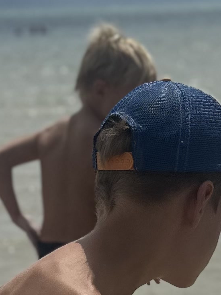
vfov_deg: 14.3
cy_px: 393
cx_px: 155
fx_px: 1123
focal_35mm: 132
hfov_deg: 11.2
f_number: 1.78
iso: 80
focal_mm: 6.86
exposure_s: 1/15625
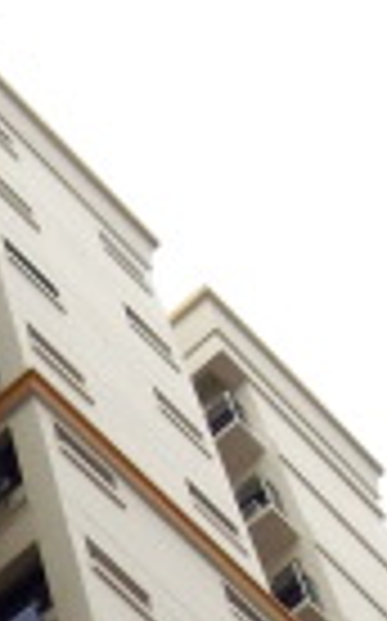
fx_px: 2638
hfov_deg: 8.3
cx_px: -90
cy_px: 688
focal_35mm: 156
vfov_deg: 13.2
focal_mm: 6.2
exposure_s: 1/1000
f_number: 5.6
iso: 80
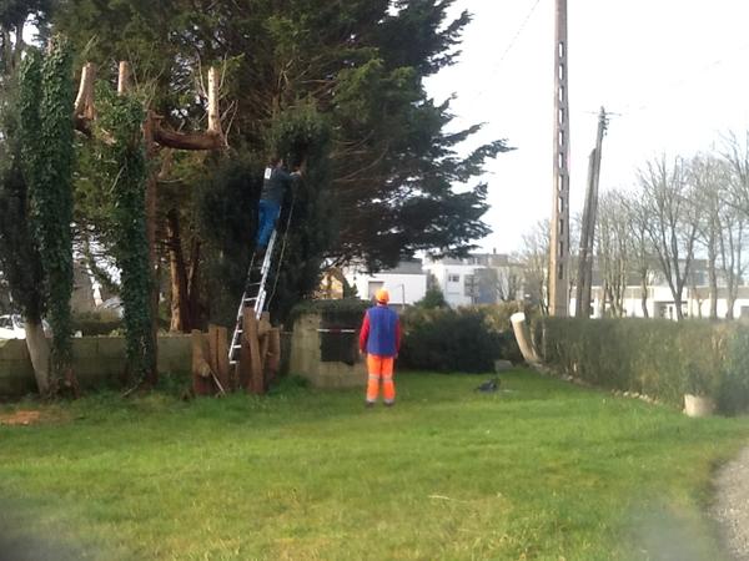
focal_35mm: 44
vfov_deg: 32.9
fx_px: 952
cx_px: 374
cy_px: 280
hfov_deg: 42.9
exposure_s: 1/186
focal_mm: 2.03
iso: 40
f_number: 2.4
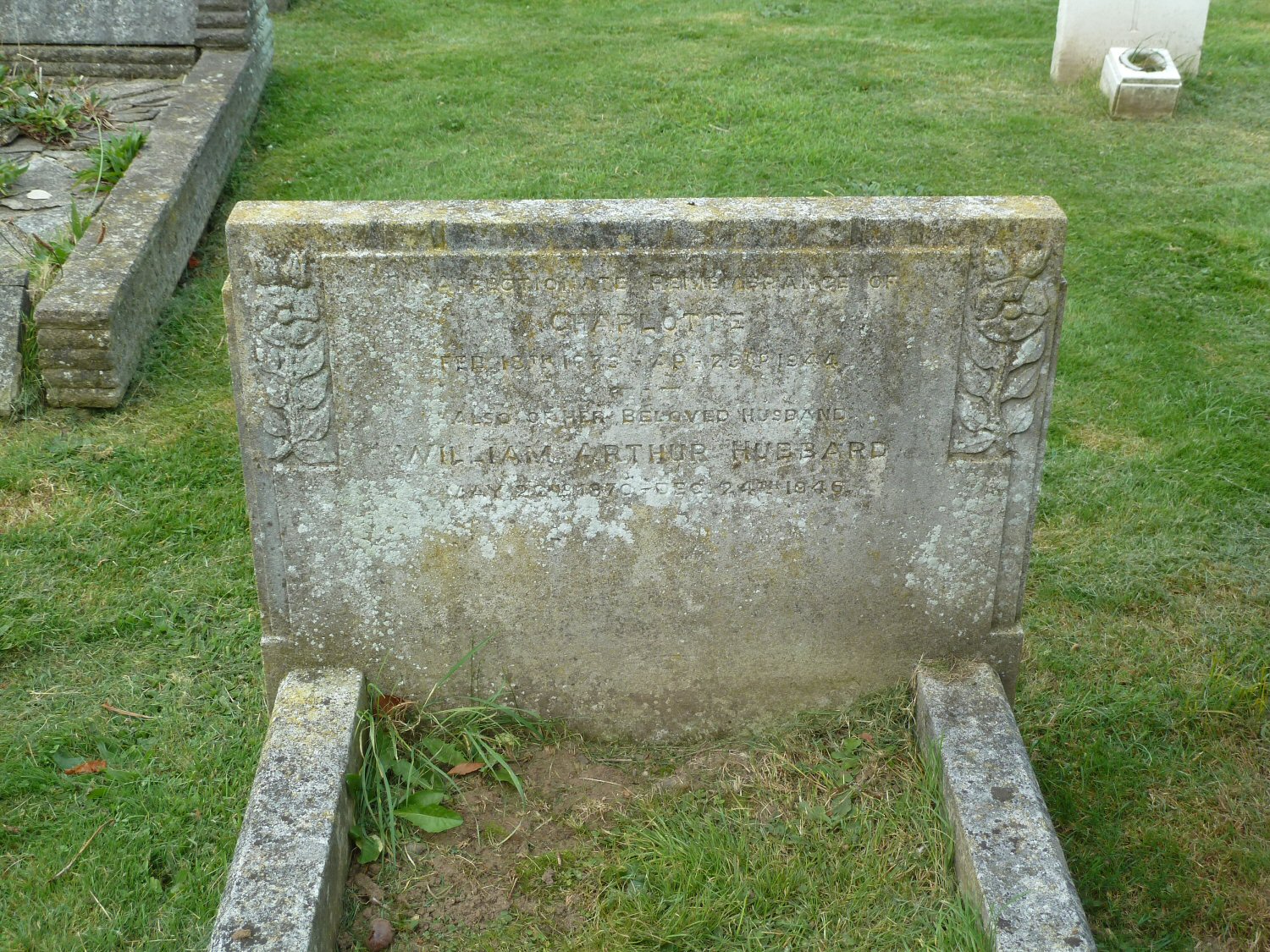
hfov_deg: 42.9
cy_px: 476
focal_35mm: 44
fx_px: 1614
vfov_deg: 32.9
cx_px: 635
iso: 80
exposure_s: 1/60
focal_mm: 7.3
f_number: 3.7
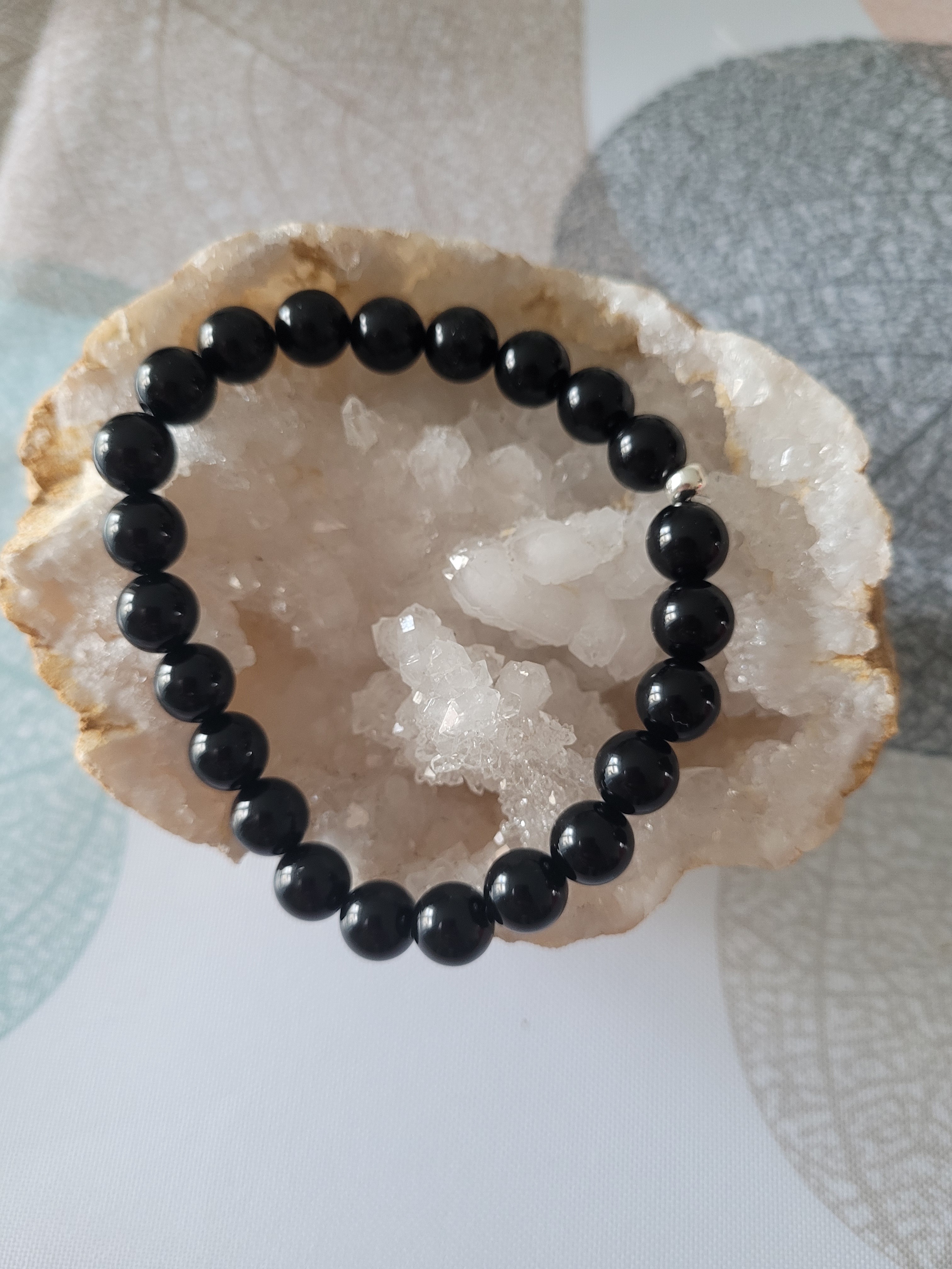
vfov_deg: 67.3
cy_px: 634
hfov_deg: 53.1
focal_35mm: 26
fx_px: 953
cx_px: 476
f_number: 1.8
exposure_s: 1/50
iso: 400
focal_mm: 5.4
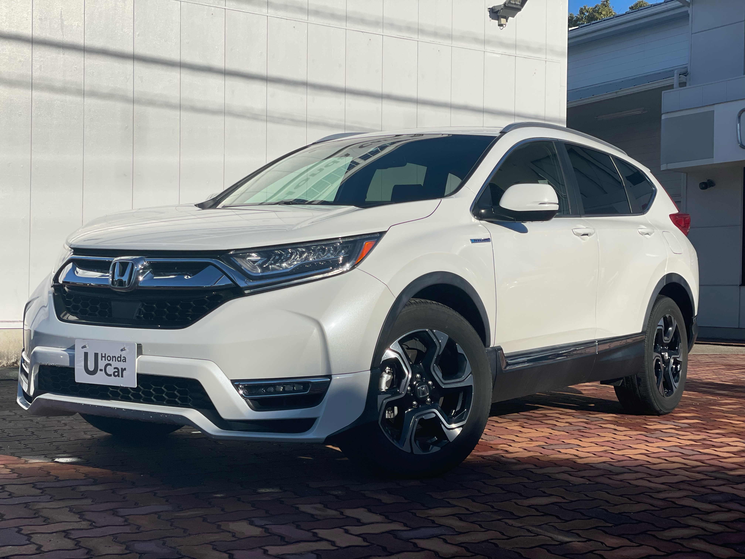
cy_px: 280
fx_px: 1119
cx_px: 372
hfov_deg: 36.8
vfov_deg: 28.0
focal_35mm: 52
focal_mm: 6
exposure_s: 1/3690
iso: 32
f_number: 2
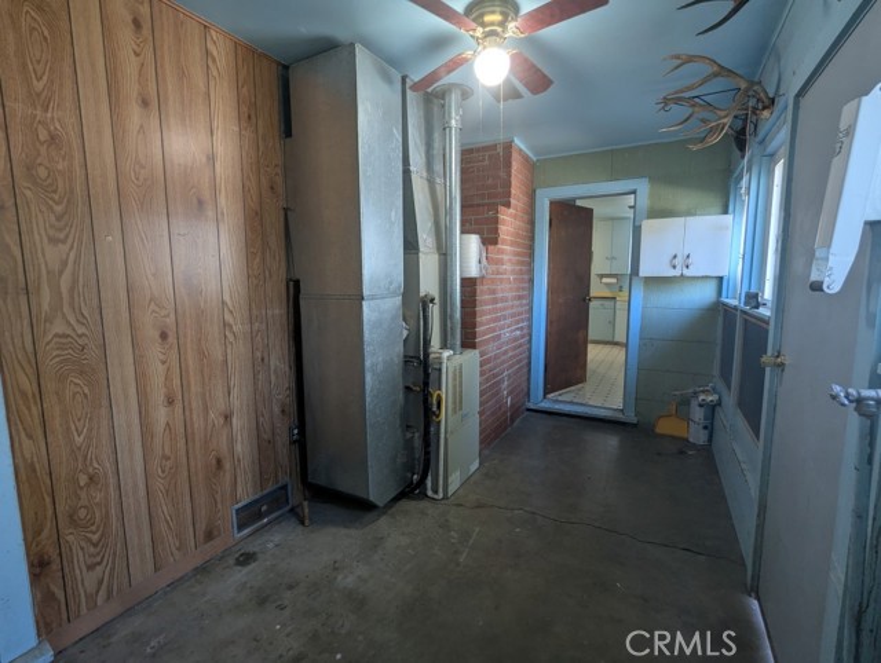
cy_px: 332
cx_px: 440
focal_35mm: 16
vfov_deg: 78.3
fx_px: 408
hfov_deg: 94.4
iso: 100
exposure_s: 1/40
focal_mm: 2.35
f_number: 2.2
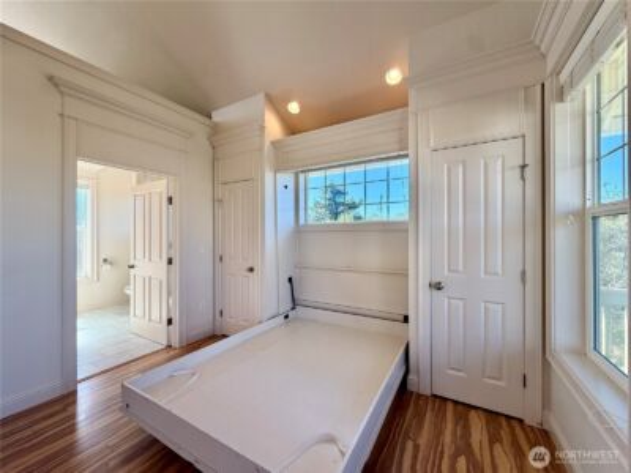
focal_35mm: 14
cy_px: 236
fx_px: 255
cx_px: 316
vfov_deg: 85.7
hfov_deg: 102.1
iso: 64
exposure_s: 1/162
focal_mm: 2.22
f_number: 2.2
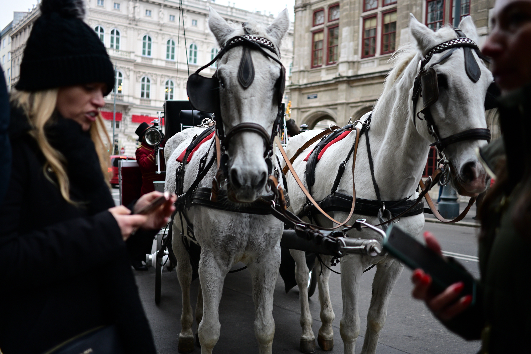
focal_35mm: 36
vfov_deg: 36.9
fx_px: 531
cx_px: 266
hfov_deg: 53.1
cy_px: 177
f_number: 1.7
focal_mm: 24
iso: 100
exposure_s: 1/250
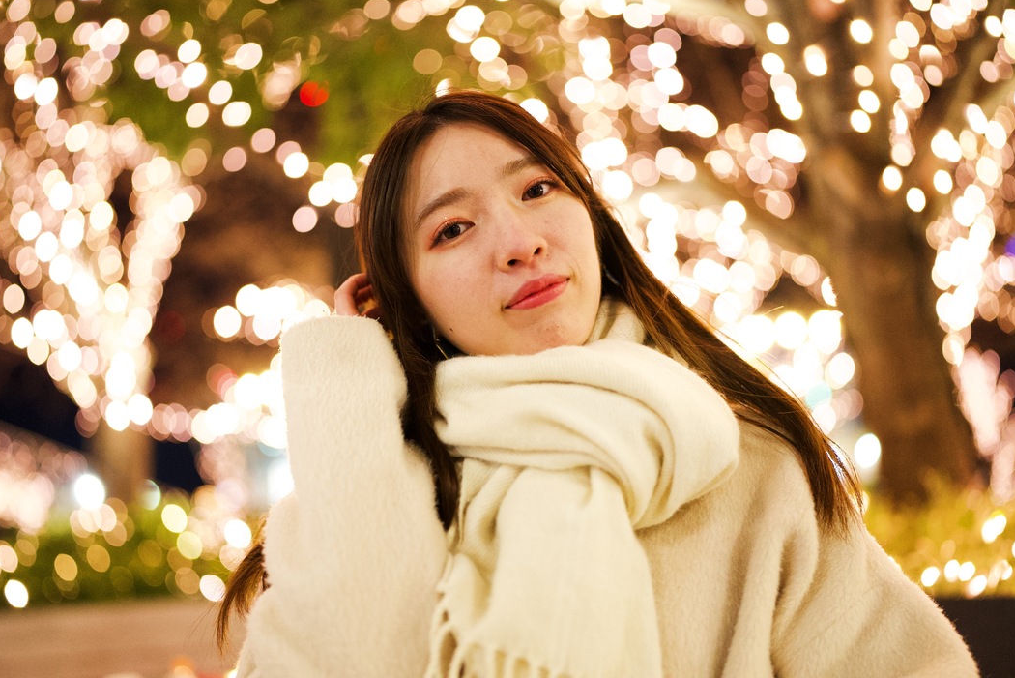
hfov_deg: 53.1
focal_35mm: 36
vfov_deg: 36.9
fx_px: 1015
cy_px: 330
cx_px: 496
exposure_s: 1/160
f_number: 1.4
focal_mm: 35
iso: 2500
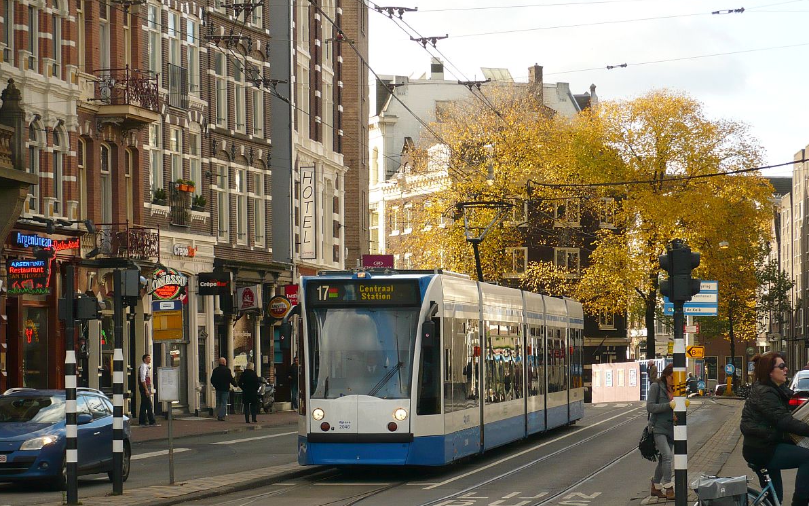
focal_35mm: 112
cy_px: 302
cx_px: 403
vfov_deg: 11.7
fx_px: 2469
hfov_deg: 18.6
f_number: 5
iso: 100
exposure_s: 1/160
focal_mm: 17.4
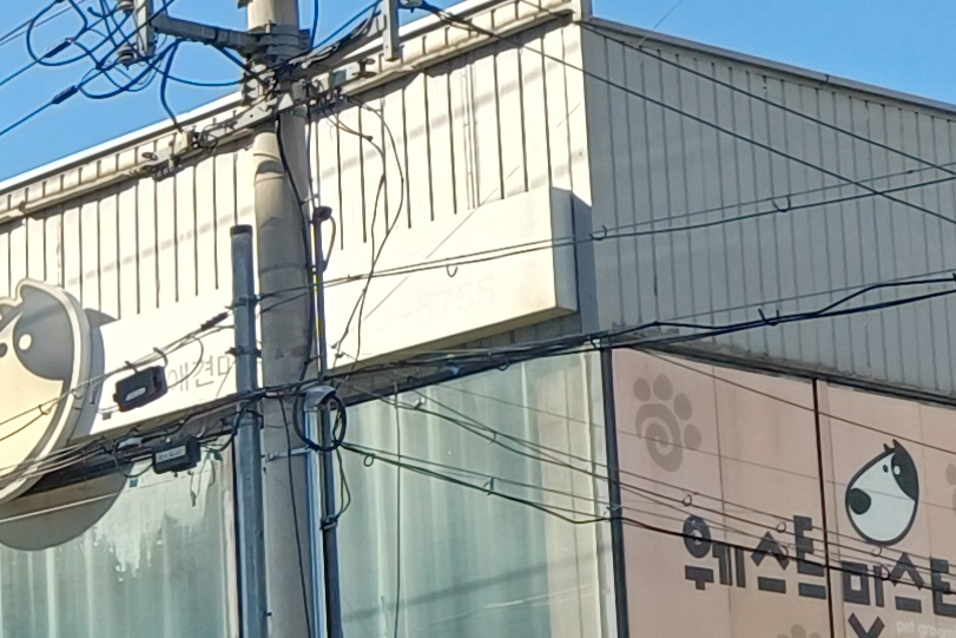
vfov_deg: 11.3
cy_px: 808
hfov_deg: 13.7
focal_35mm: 118
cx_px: -1155
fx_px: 3134
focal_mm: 5.06
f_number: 1.8
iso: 20
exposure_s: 1/350
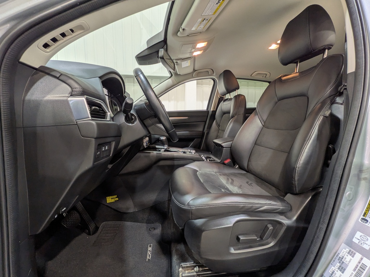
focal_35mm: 14
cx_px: 185
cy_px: 138
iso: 79
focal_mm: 1.83
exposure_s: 1/33.3
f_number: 2.2
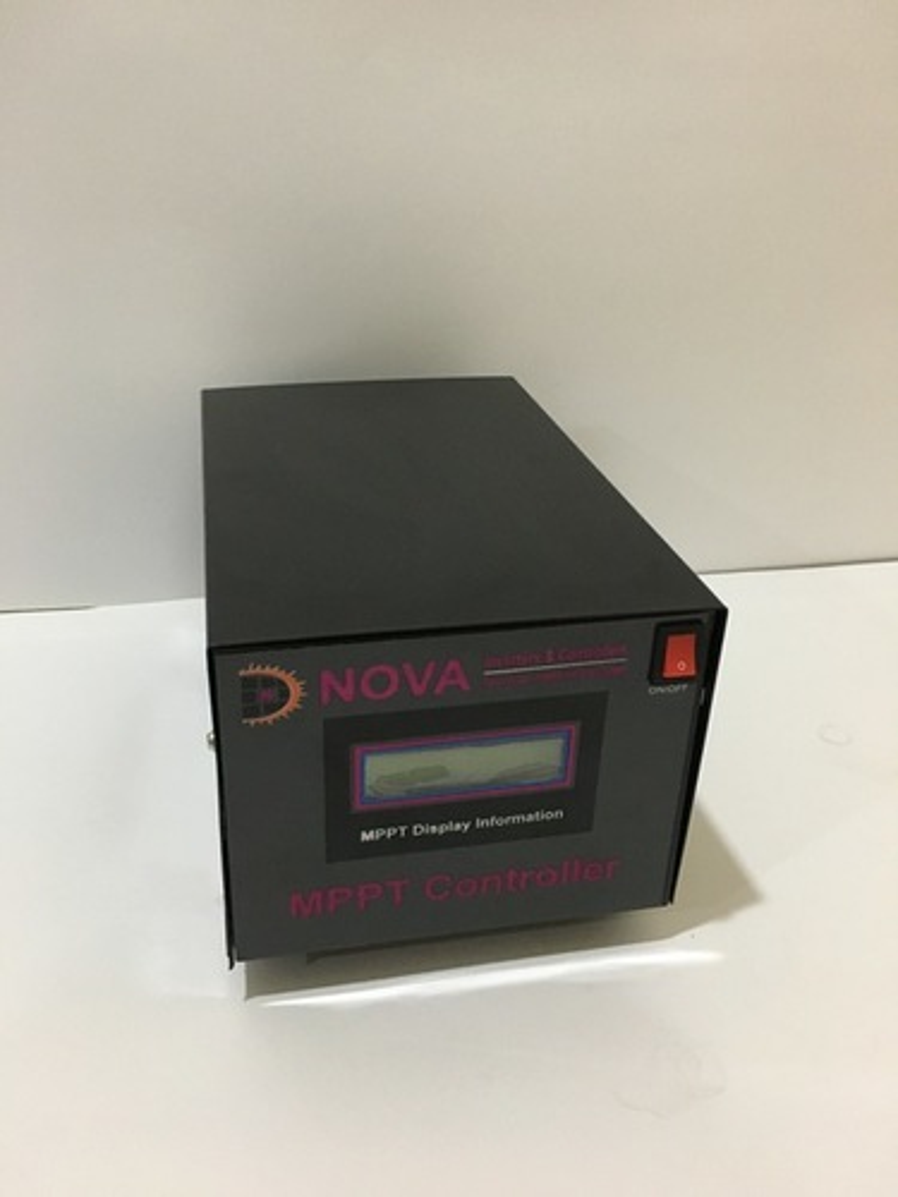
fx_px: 1003
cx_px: 449
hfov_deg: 48.2
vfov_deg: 61.7
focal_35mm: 29
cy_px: 598
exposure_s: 1/17
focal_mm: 4.15
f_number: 2.2
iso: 200
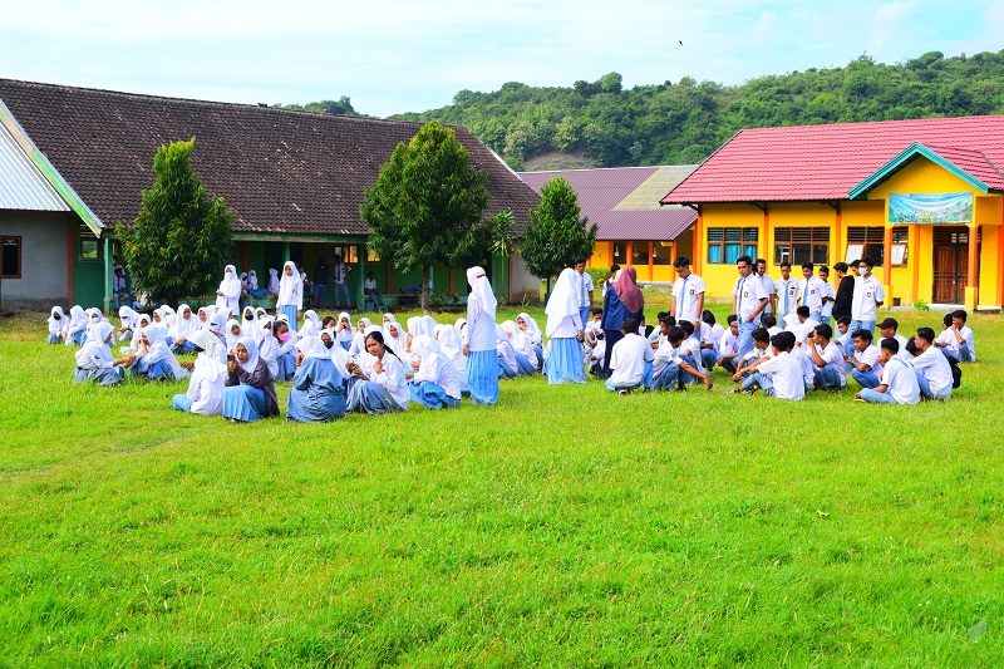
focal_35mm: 51
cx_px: 502
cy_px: 334
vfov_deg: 26.5
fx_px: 1422
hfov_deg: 38.9
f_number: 9
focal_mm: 34
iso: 200
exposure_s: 1/320
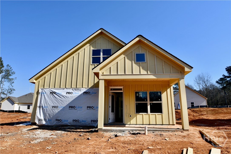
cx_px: 116
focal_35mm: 22
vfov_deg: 57.2
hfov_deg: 78.6
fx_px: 141
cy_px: 77
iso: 100
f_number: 9
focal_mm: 15
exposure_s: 1/320
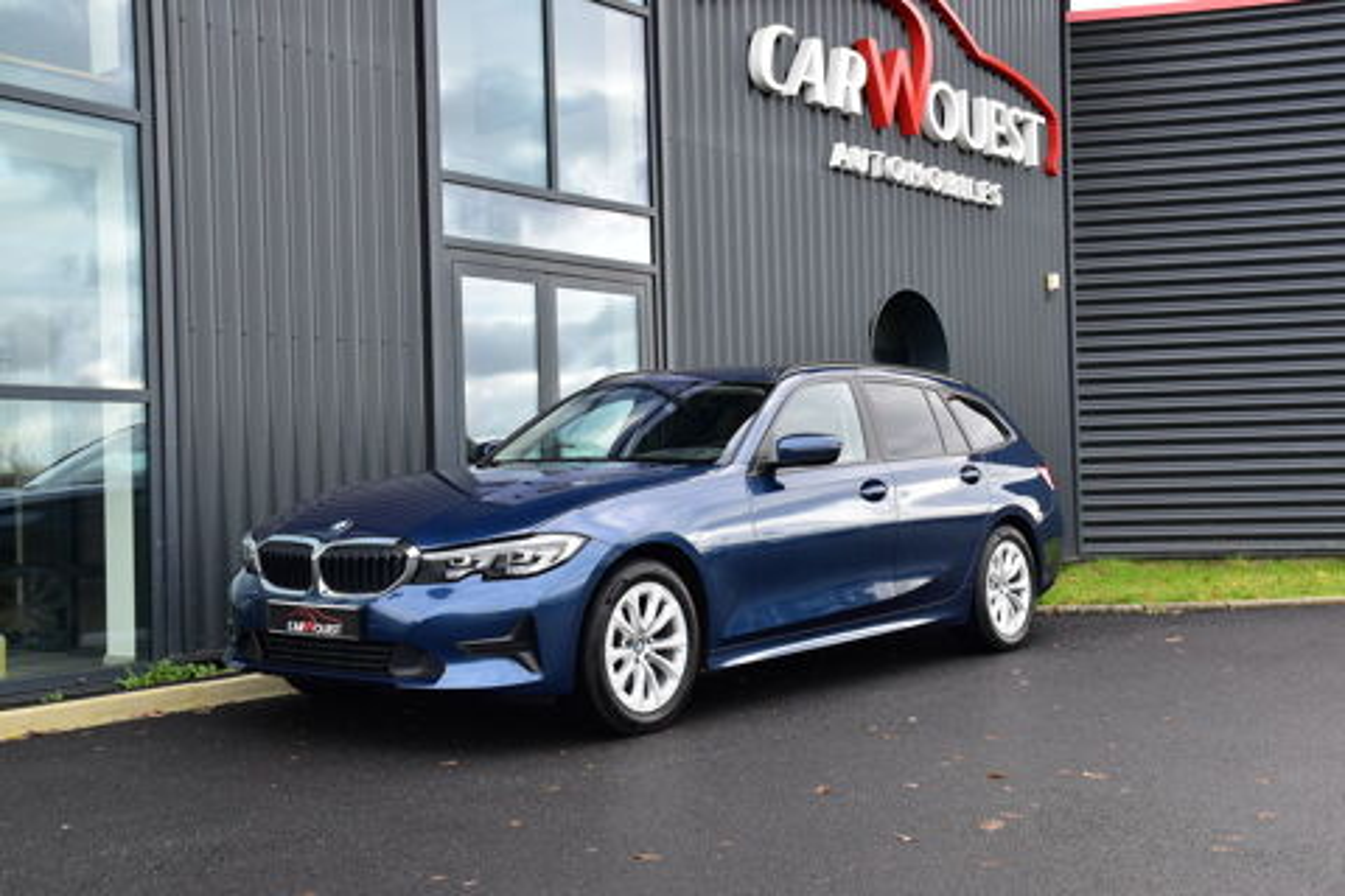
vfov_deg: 33.0
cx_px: 672
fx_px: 1513
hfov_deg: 47.9
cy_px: 448
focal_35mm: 40
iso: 400
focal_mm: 27
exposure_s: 1/80
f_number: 8
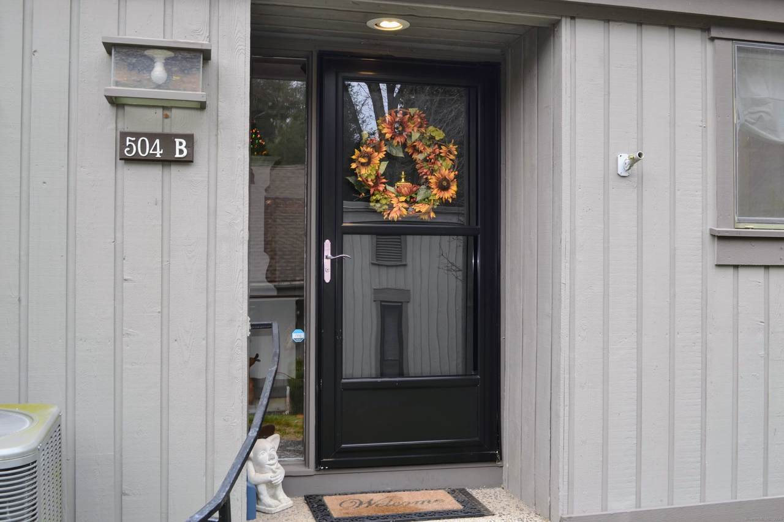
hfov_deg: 53.1
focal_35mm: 36
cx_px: 392
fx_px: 784
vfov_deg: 36.9
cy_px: 261
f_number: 8
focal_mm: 24
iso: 100
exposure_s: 1/13
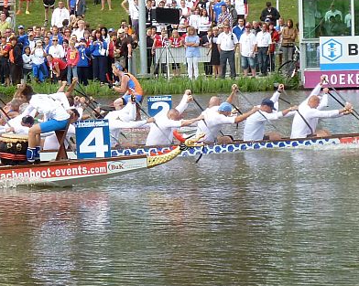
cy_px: 95
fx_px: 3981
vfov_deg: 4.1
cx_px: 188
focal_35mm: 375
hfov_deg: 5.2
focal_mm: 24.1
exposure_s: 1/250
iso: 160
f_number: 4.5
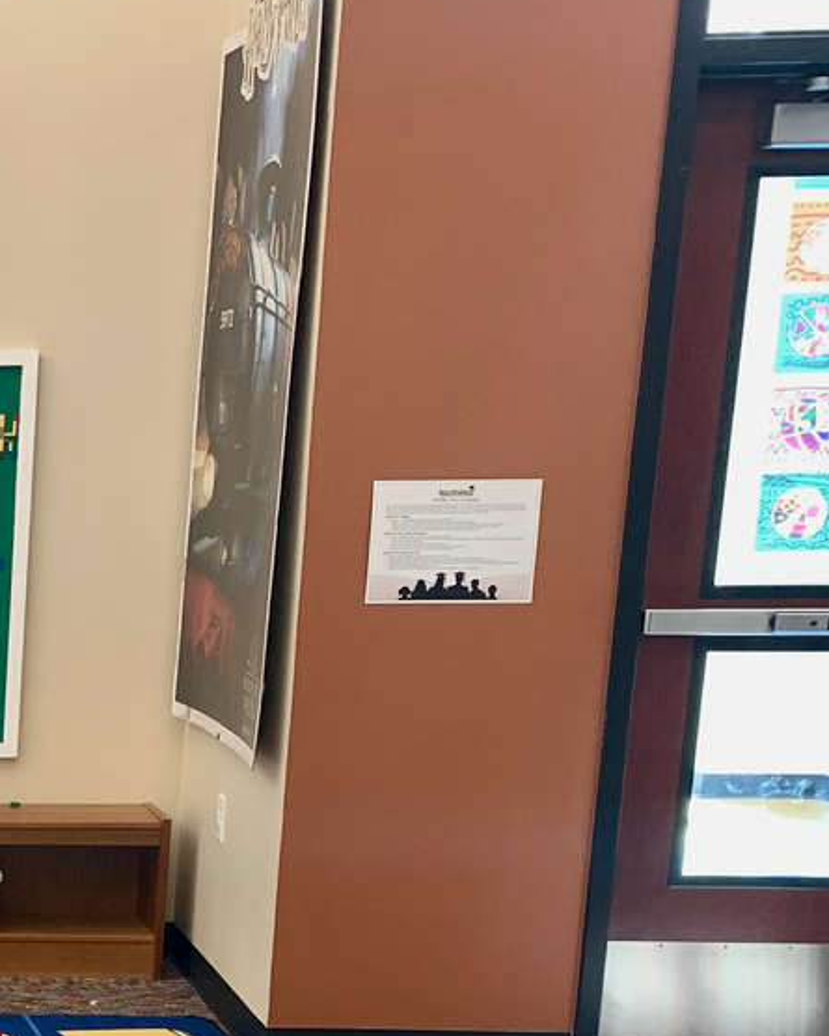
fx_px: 2238
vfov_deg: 25.0
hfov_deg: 18.1
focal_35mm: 73
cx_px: -510
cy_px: 1002
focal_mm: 4.25
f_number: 1.8
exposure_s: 1/113
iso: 100
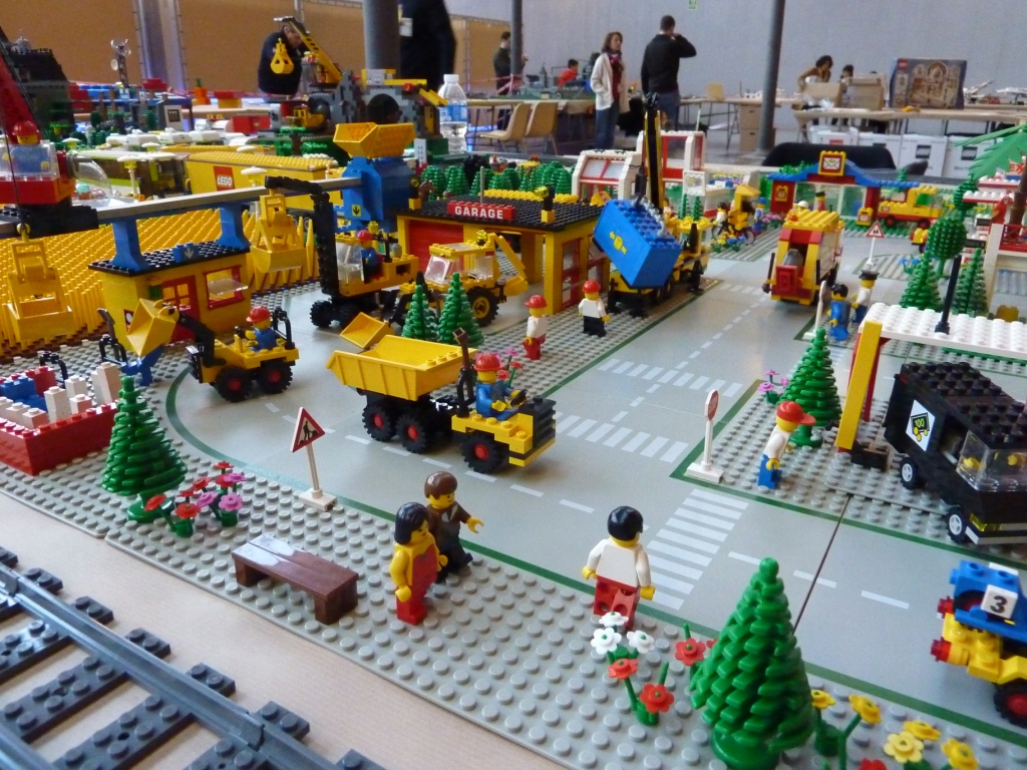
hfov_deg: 69.4
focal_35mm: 25
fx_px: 742
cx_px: 514
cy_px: 385
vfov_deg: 54.9
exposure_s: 1/50
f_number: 3.3
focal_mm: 4.1
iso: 800
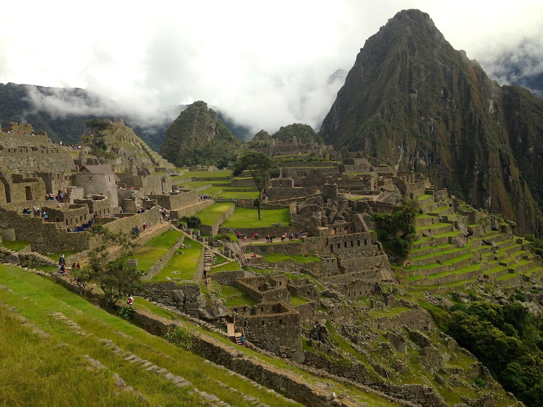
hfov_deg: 55.4
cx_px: 272
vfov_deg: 42.9
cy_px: 204
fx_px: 518
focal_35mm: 33
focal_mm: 4.12
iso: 50
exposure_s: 1/1323
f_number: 2.4
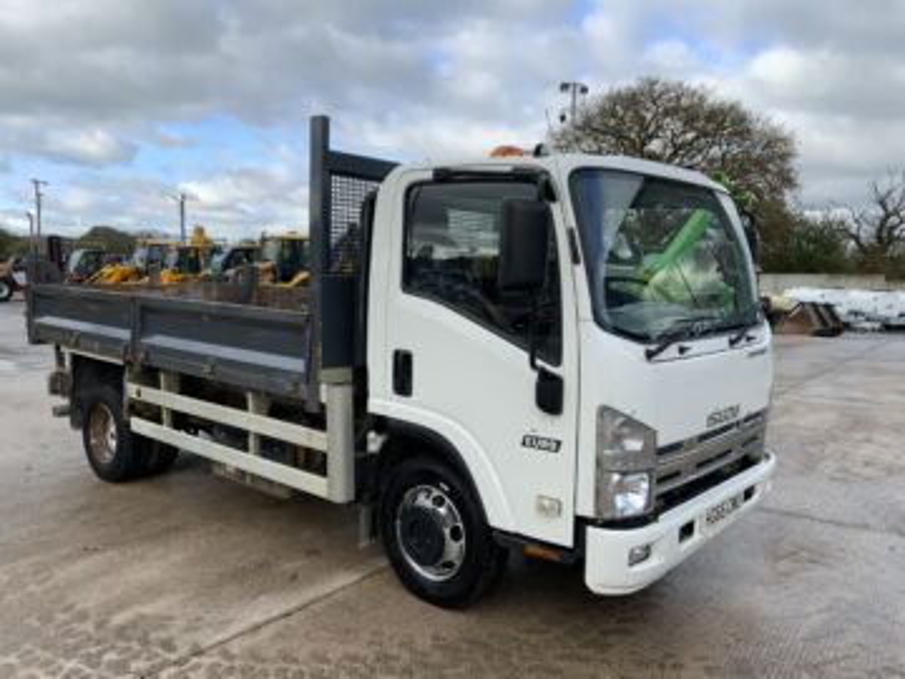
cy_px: 340
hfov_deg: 61.7
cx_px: 452
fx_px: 758
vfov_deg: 48.2
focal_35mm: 29
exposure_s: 1/855
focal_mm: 3
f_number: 1.8
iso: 16
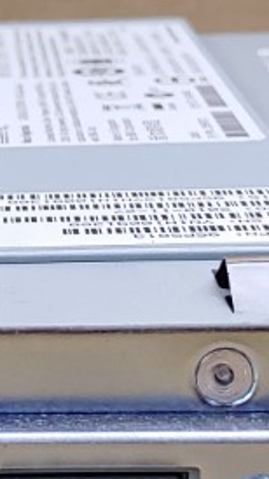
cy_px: 206
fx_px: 1891
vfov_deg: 14.4
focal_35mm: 149
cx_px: -82
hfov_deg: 8.0
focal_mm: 4.36
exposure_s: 1/120
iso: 50
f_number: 1.8
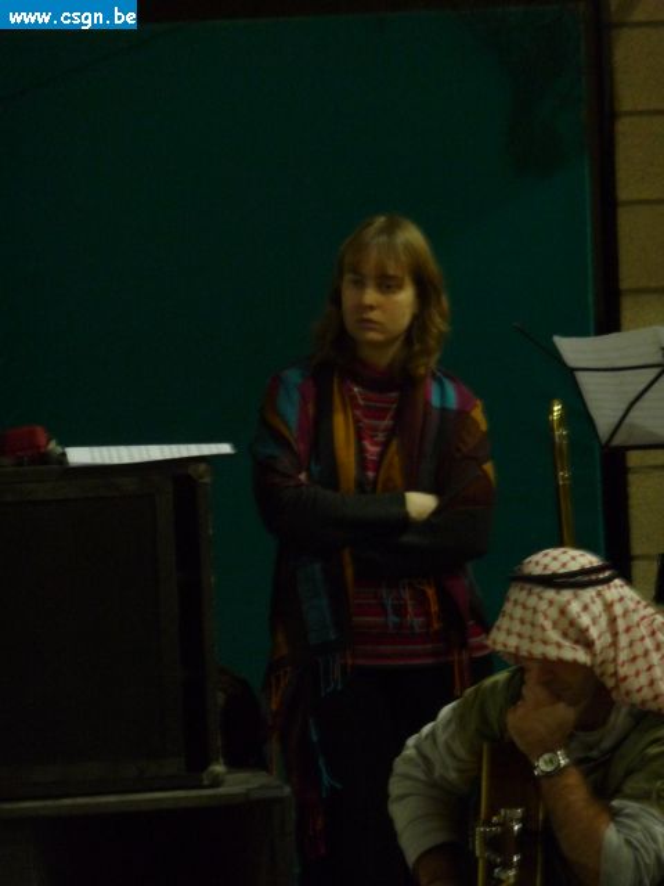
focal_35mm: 280
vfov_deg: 7.1
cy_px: 443
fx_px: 7161
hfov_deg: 5.3
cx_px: 332
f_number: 4.9
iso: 400
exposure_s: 1/8
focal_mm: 47
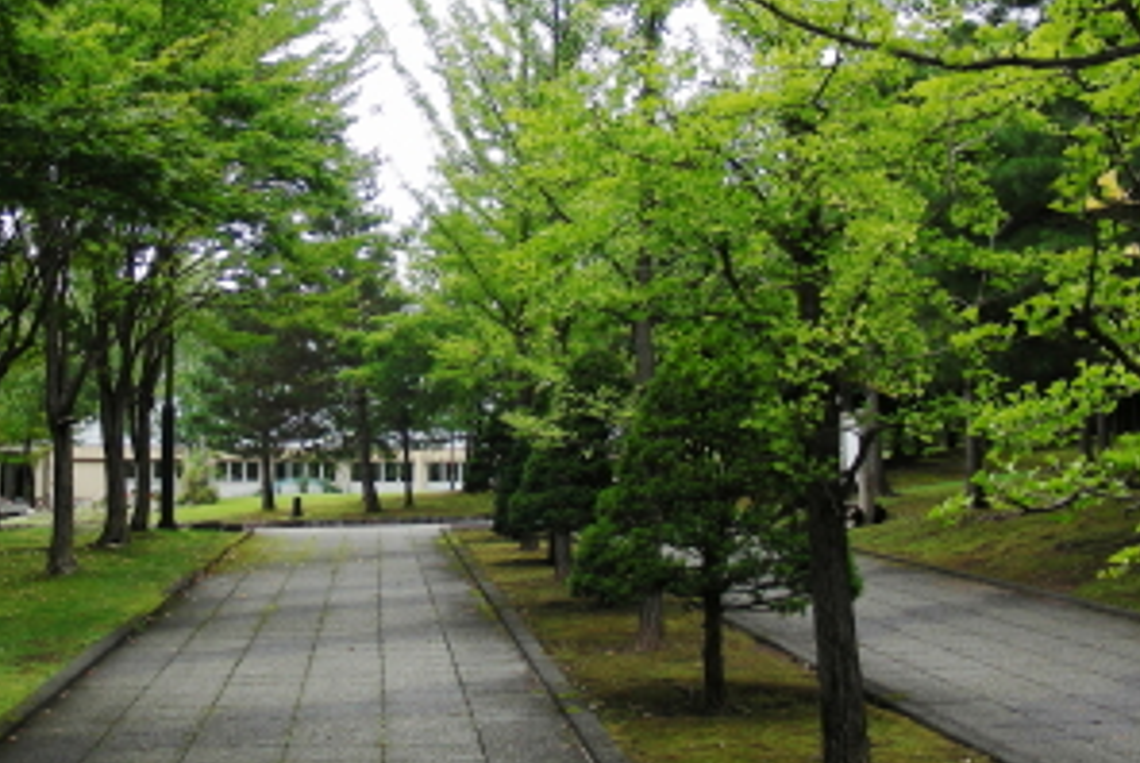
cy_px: 206
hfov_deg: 33.2
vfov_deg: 22.5
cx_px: 404
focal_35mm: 60
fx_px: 1902
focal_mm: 6.3
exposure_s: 1/31.6
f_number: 3.5
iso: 50
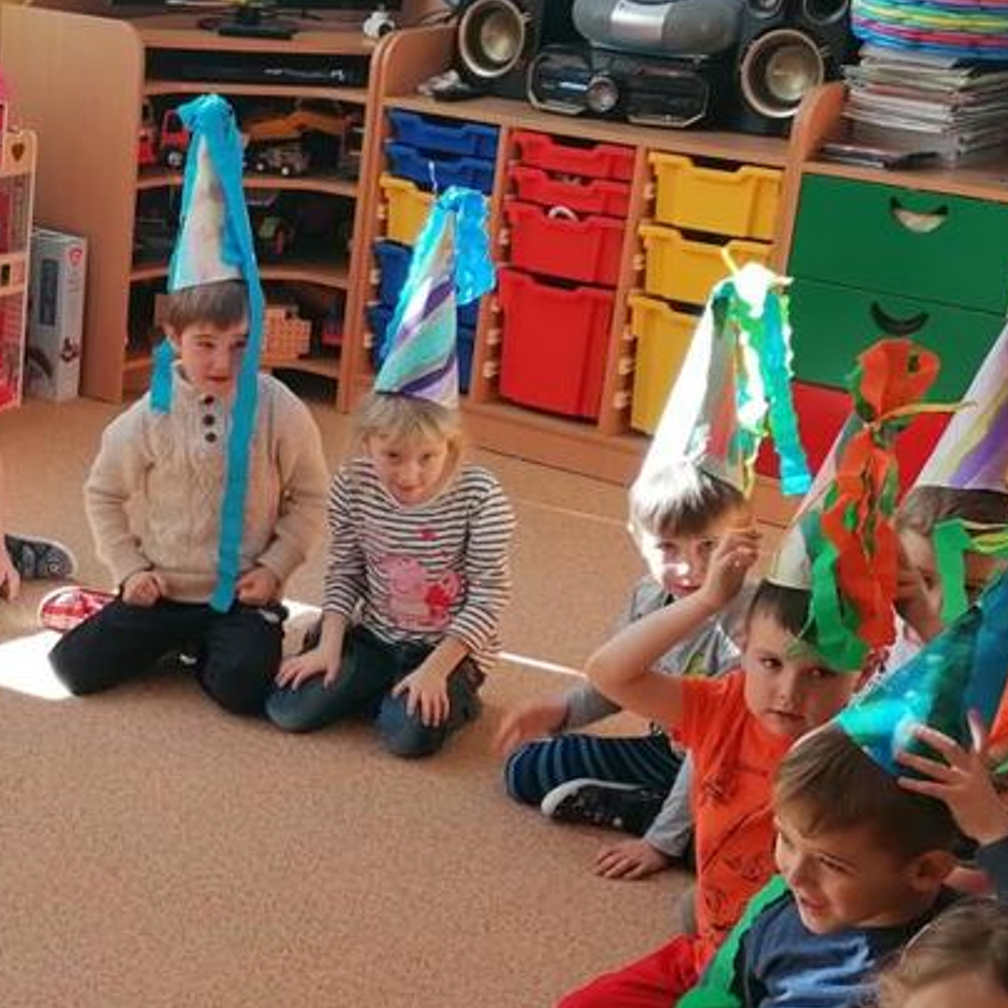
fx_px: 2603
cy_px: 629
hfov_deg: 20.9
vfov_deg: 21.9
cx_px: -85
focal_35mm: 79
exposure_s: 1/100
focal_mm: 4.75
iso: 50
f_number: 1.8
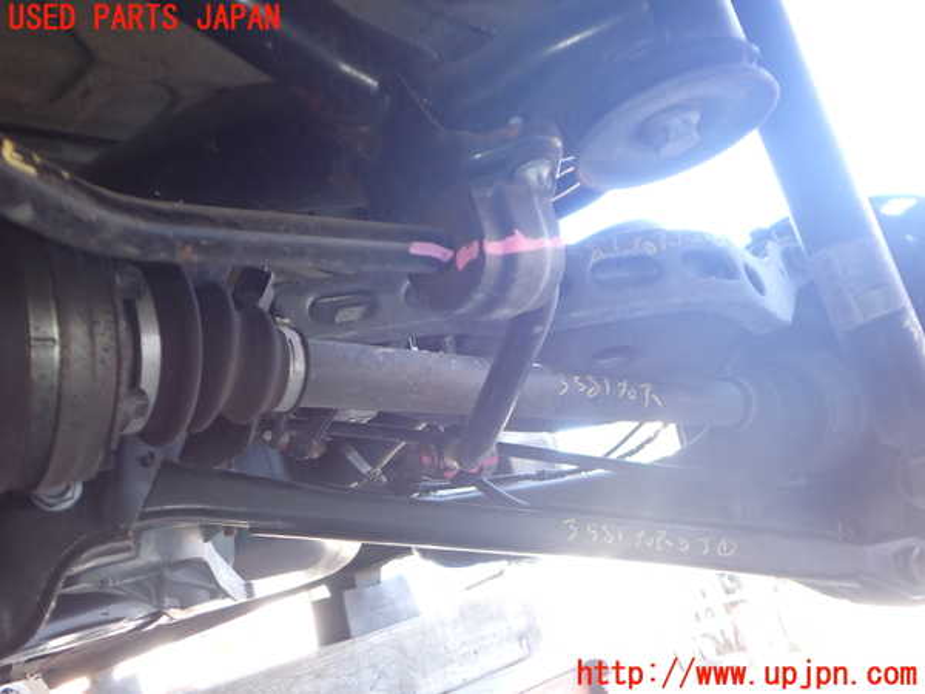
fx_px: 802
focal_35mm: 30
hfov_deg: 60.0
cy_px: 347
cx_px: 462
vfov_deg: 46.8
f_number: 2.3
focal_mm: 5.4
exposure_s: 1/30
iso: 200
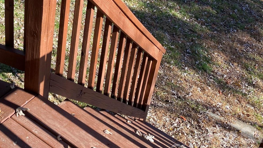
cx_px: 52
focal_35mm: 49
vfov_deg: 23.4
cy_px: 0
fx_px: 342
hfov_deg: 40.3
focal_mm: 4.25
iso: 32
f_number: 1.8
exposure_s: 1/633
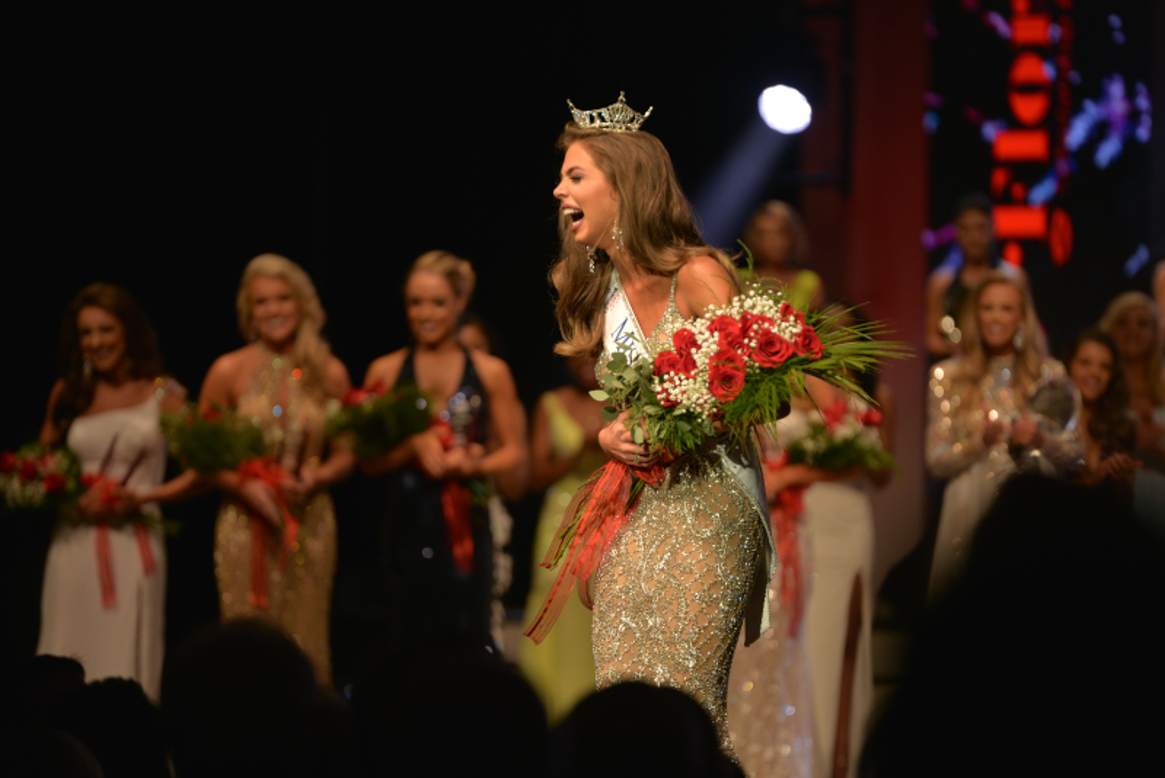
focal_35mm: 200
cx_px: 582
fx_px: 6474
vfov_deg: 6.9
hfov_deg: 10.3
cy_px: 389
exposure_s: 1/320
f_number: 2.8
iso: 320
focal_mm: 200
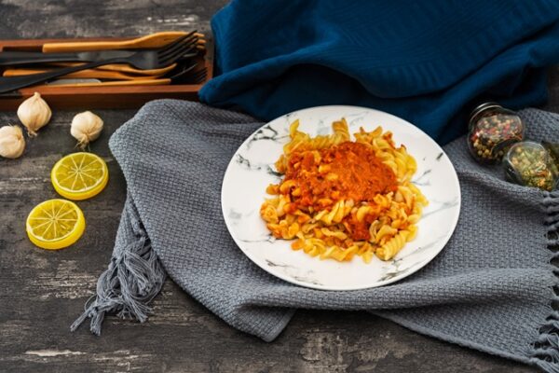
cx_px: 280
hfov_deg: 26.0
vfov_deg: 17.5
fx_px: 1211
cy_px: 186
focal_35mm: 78
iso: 64
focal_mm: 78
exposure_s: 1/125
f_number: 6.3
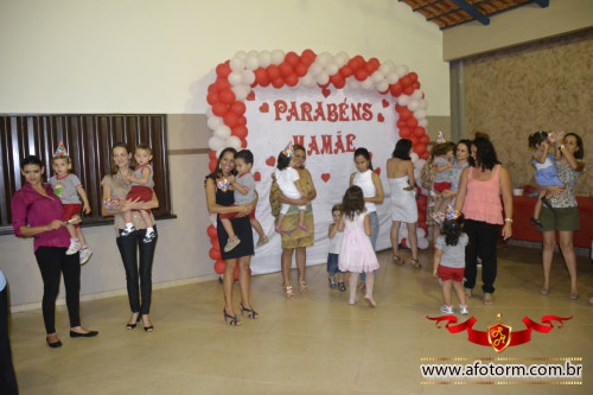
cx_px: 296
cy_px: 198
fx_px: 494
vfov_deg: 43.6
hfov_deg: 61.9
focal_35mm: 30
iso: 3200
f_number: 3.5
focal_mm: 20
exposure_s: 1/60
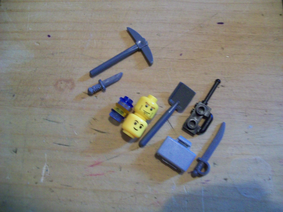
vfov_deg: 39.7
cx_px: 142
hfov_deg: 51.4
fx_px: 294
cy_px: 106
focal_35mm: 36
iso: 200
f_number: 2.7
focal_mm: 6
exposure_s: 1/8
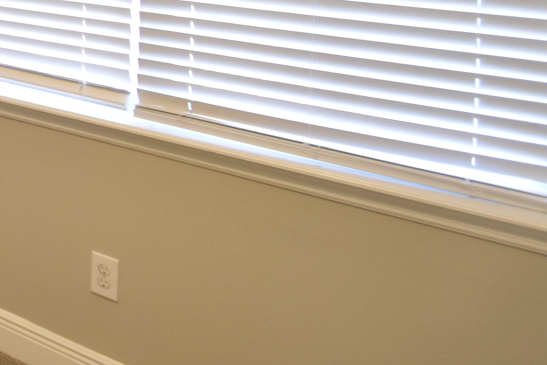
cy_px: -114
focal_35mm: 53
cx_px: -309
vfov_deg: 22.7
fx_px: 805
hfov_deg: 25.7
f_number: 3.5
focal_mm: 10
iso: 800
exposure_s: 1/15
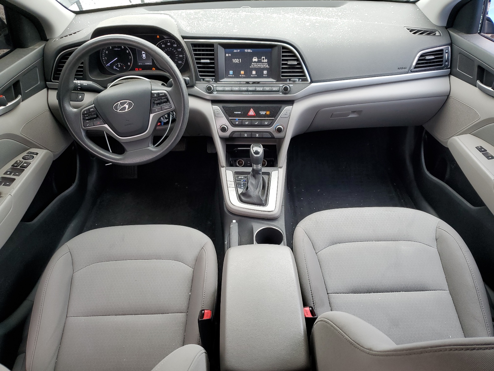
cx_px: 247
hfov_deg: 67.3
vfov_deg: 53.1
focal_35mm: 26
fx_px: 371
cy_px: 186
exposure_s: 1/120
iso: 62
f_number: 1.5
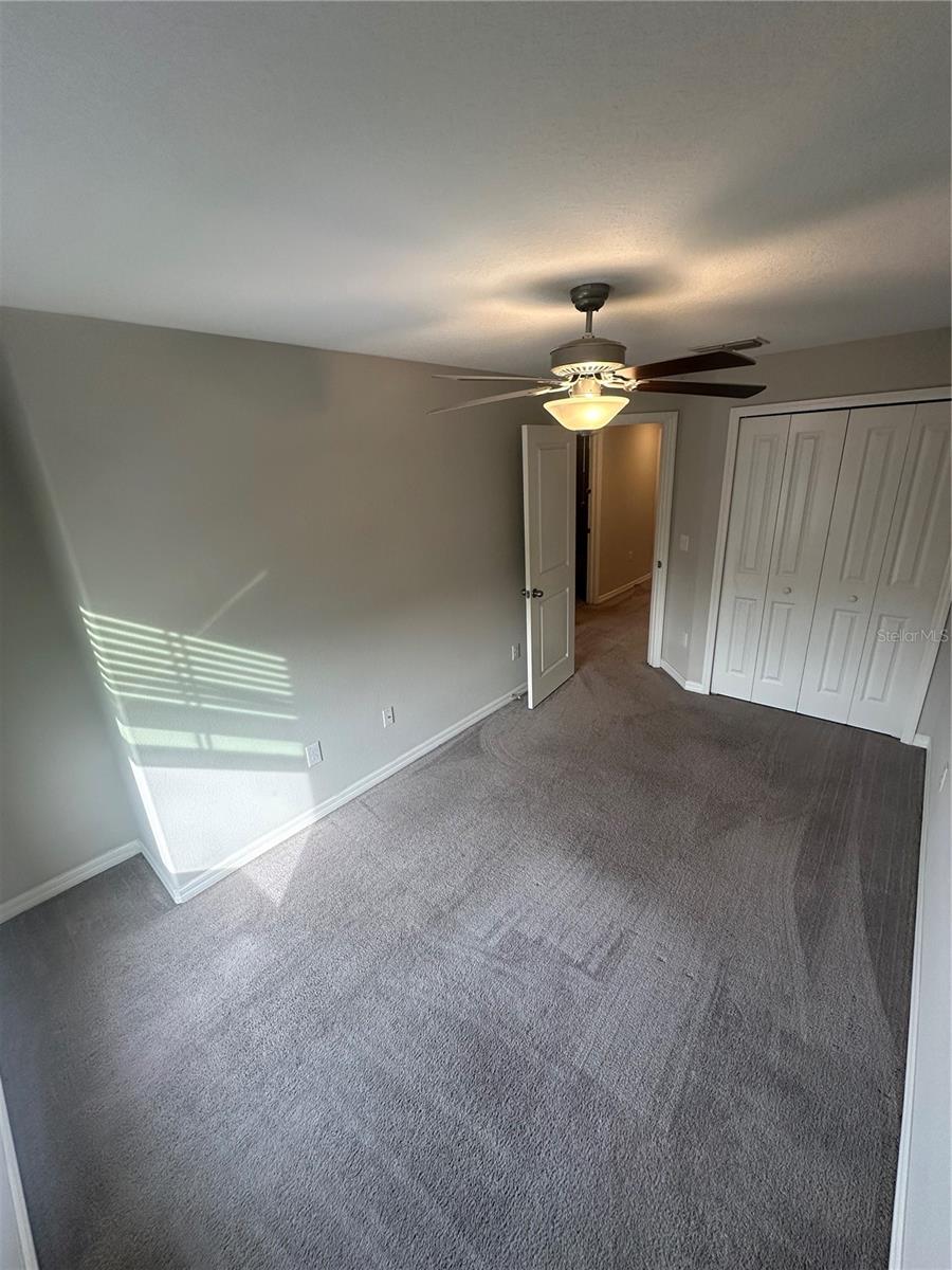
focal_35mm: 14
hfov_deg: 85.7
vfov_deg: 102.1
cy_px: 635
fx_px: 513
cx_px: 476
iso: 125
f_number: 2.2
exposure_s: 1/120
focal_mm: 2.22
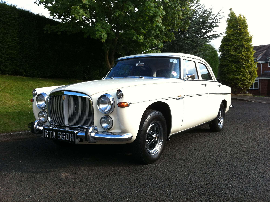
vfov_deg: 40.6
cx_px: 135
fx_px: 273
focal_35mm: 35
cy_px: 101
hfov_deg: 52.7
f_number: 2.8
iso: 80
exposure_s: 1/287
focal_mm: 3.85
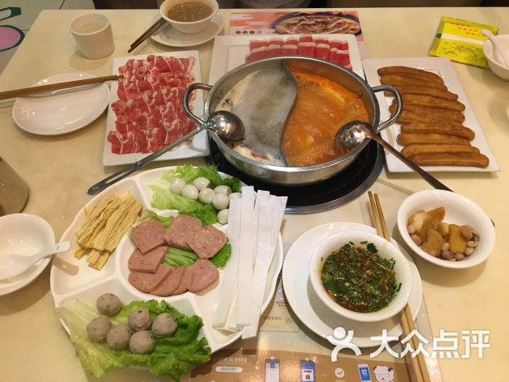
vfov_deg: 48.2
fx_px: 426
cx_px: 254
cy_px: 191
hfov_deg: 61.7
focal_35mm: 29
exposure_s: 1/33
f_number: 2.2
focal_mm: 4.15
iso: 100
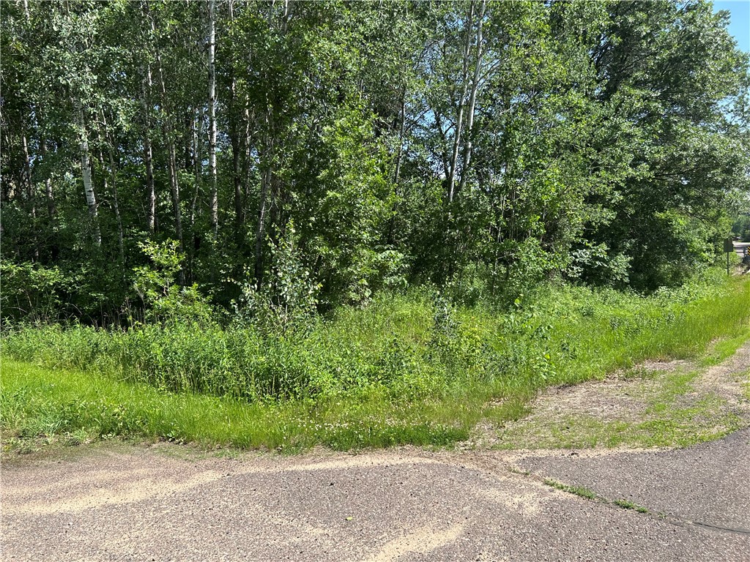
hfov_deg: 67.3
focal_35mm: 26
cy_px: 281
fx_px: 563
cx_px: 375
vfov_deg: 53.1
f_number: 1.5
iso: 50
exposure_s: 1/1751
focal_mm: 5.7
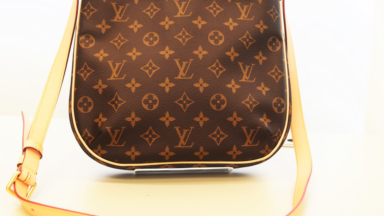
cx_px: 191
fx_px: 548
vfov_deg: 22.3
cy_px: 93
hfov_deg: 38.6
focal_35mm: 54
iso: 100
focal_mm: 23
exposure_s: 1/30
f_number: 5
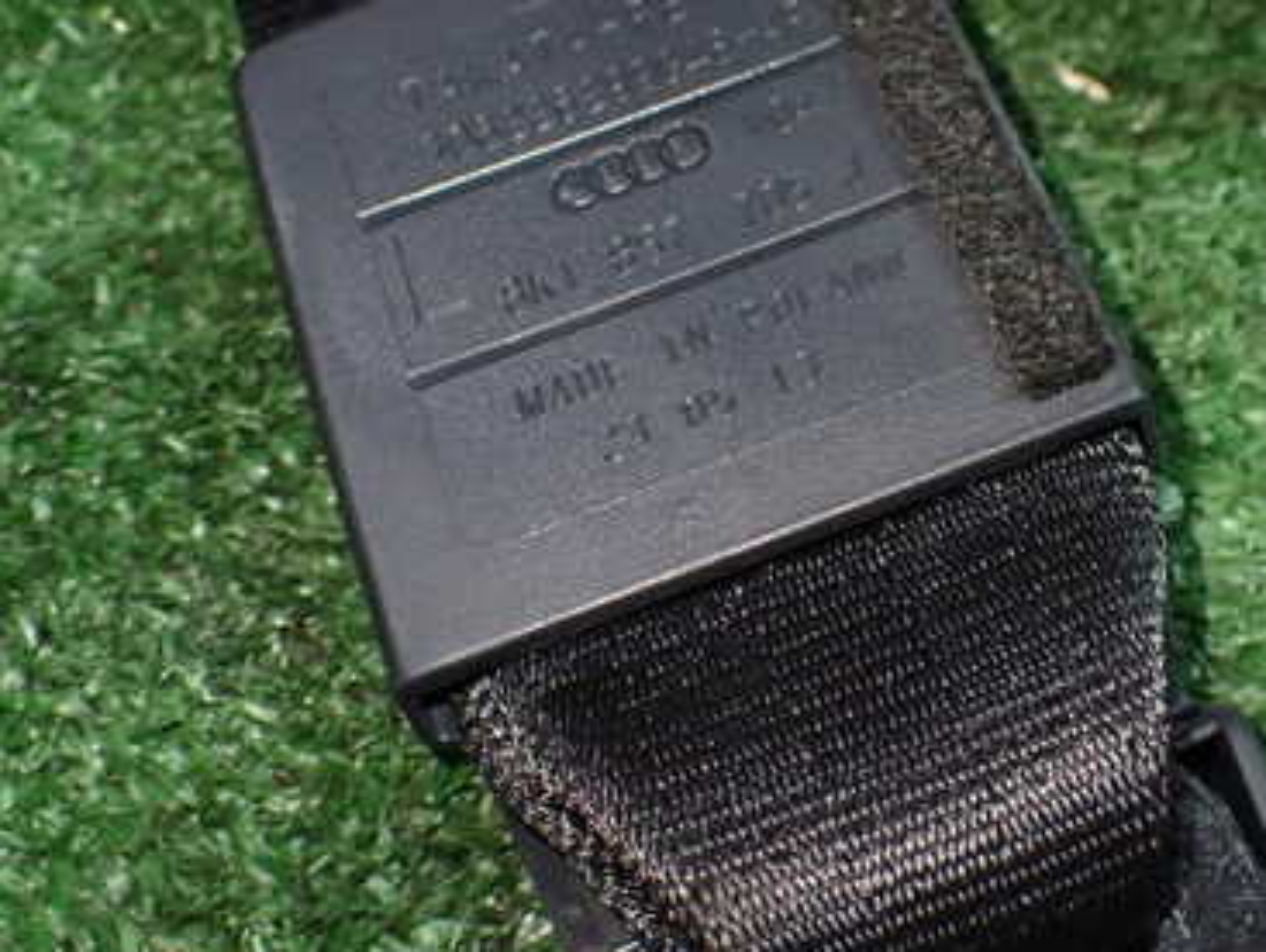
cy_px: 390
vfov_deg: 29.7
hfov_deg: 38.6
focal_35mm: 49
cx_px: 811
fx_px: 1794
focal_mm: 5.4
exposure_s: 1/125
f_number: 2.3
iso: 800
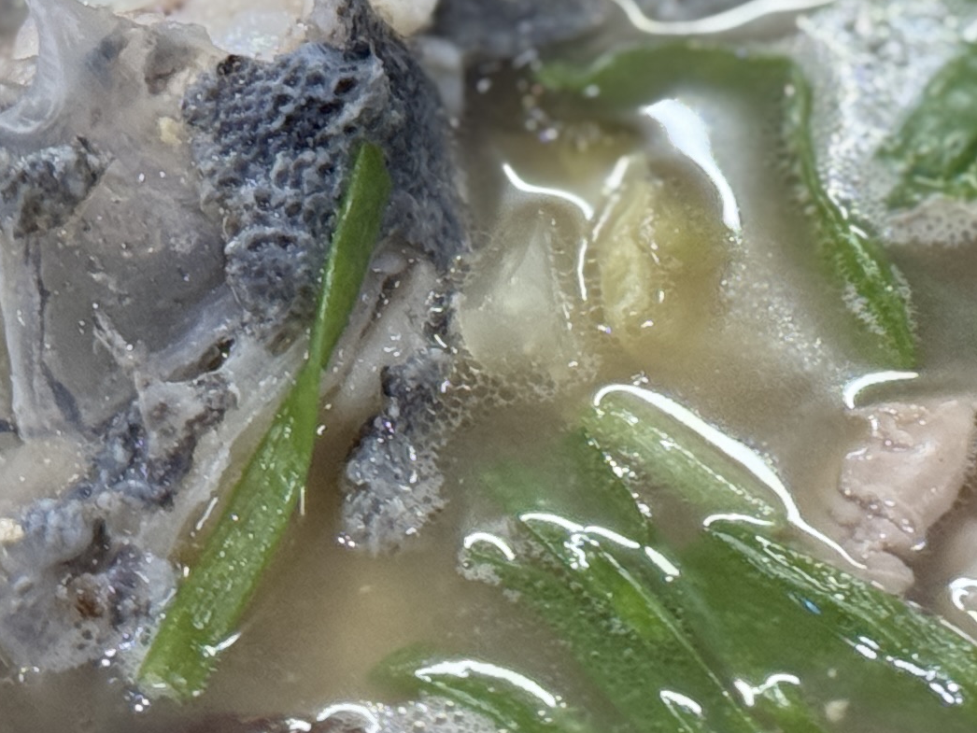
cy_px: -197
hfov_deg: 10.6
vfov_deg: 7.9
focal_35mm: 185
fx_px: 5223
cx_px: 973
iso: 100
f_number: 1.78
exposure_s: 1/60
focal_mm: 6.76
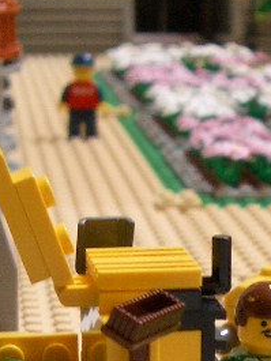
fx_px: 1408
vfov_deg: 14.2
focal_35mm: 135
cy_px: 407
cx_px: 142
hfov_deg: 11.0
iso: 100
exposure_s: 1/8
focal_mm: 5.8
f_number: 2.6
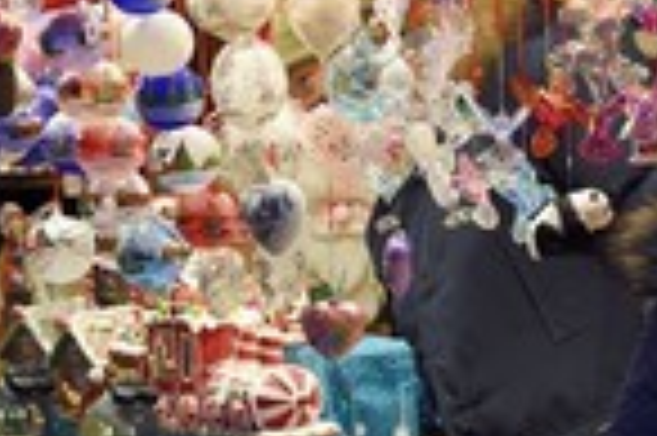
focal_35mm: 353
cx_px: 673
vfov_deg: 3.9
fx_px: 6435
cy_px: 256
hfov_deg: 5.8
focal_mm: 122
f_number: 5.6
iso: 800
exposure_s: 1/125
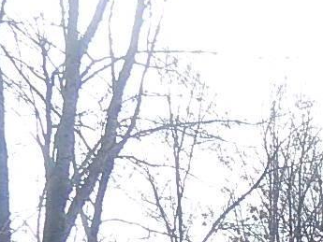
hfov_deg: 15.8
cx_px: 613
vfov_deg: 12.8
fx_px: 952
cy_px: 474
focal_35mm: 102
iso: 125
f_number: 3
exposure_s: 1/640
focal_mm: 4
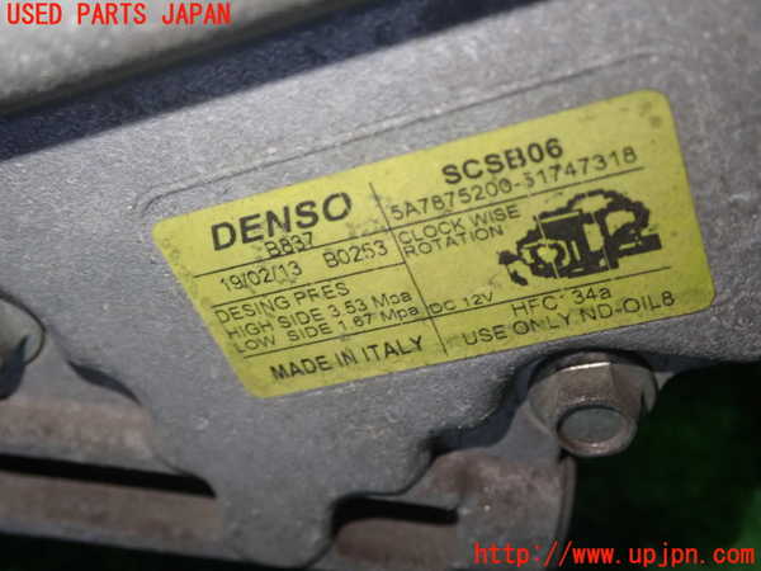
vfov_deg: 30.9
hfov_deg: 40.4
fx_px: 1033
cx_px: 380
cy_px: 286
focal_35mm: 47
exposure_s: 1/50
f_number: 3.1
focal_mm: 8.4
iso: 200
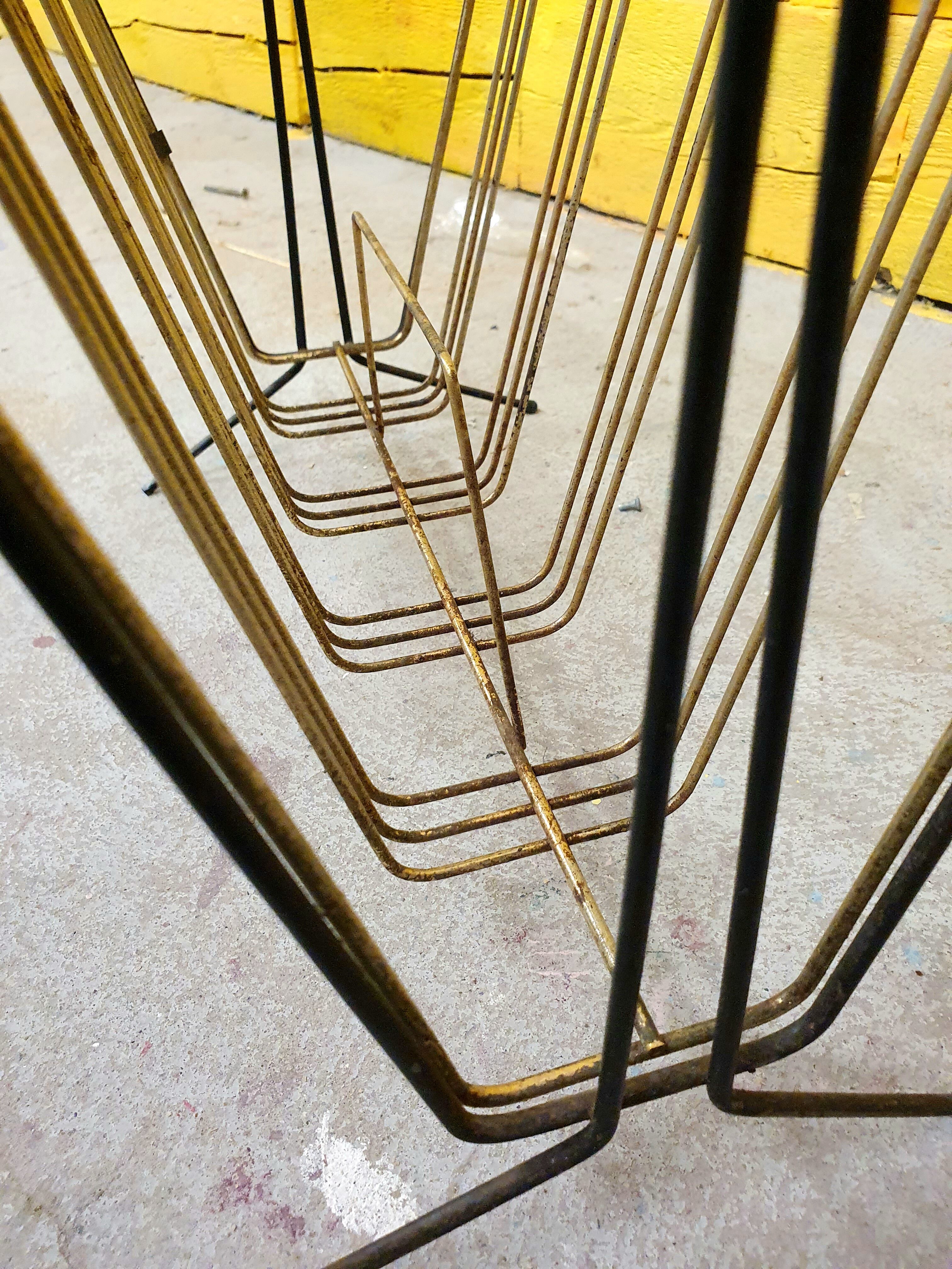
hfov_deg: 53.1
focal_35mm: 26
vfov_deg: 67.3
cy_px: 634
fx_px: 953
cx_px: 476
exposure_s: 1/50
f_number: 2.4
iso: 500
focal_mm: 4.32
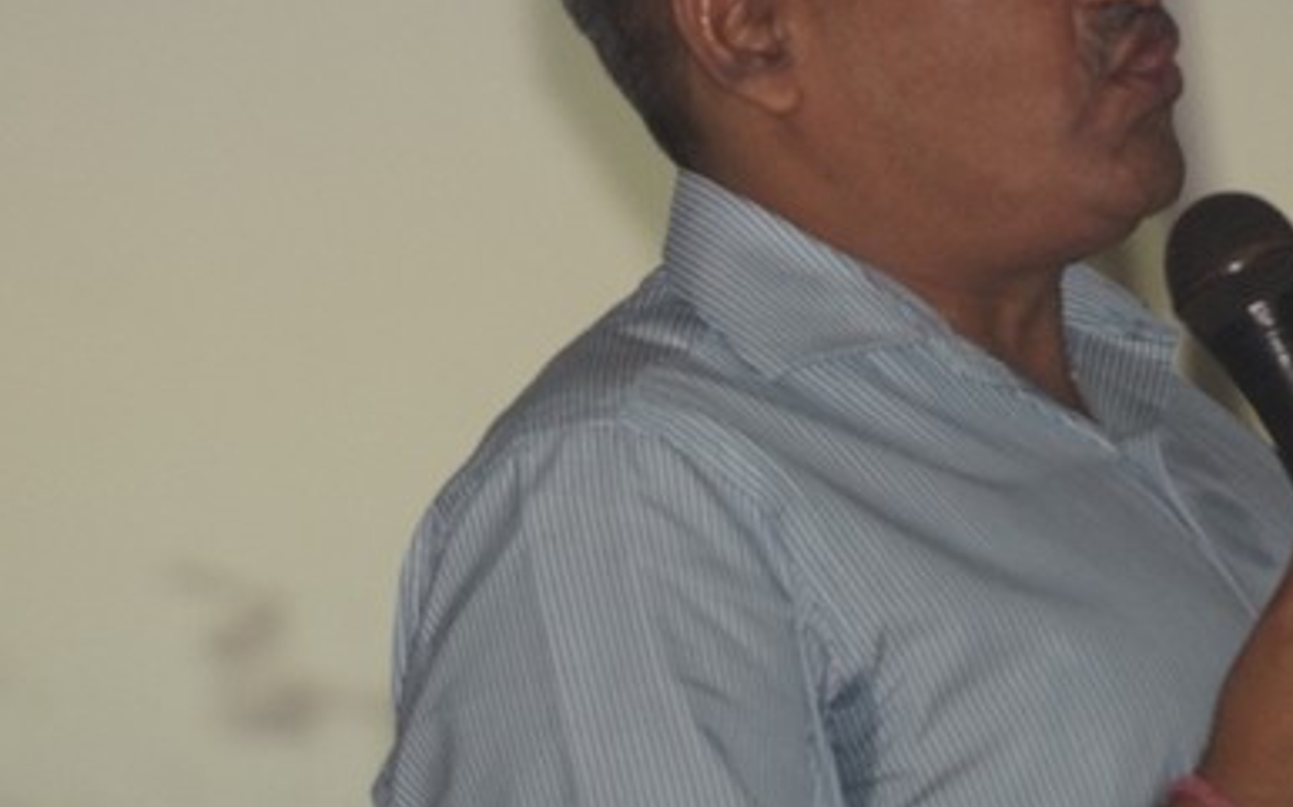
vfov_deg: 2.4
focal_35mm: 554
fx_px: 19516
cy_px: 258
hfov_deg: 3.8
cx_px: 663
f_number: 5.6
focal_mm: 200
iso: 1600
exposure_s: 1/160
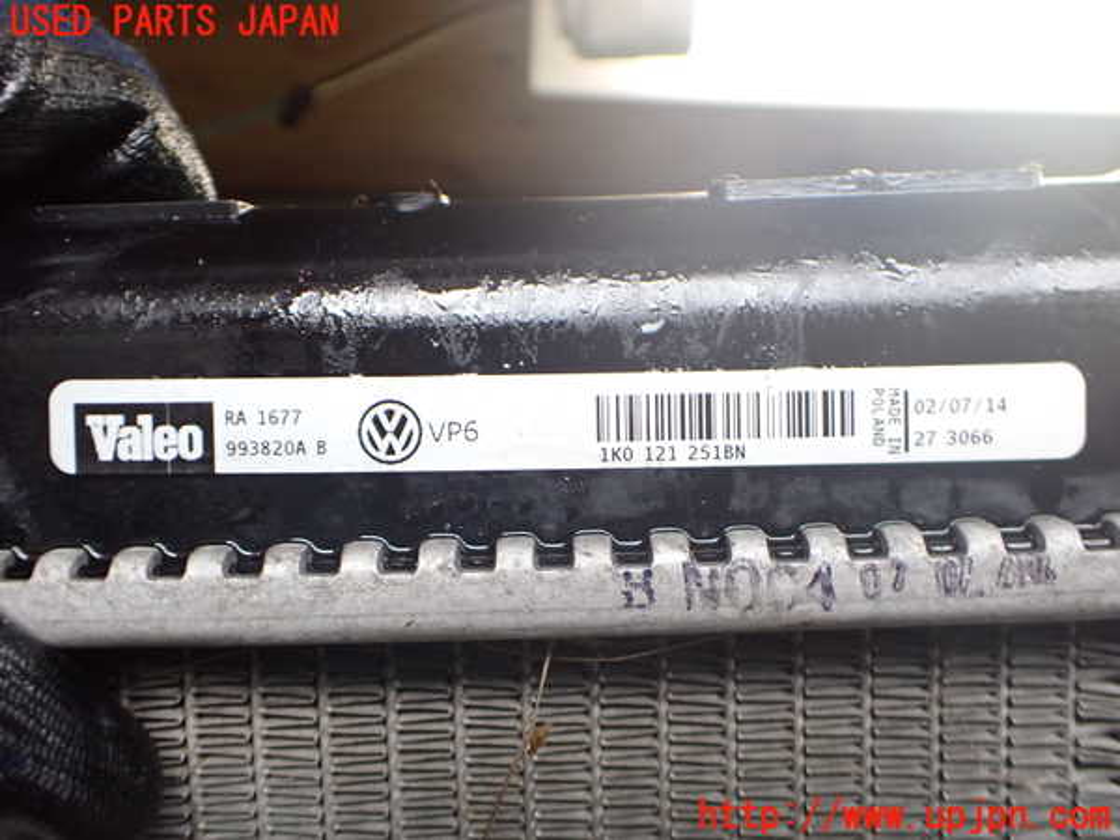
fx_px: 971
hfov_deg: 60.0
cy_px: 420
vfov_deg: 46.8
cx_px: 560
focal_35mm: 30
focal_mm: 5.4
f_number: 2.3
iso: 400
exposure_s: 1/125
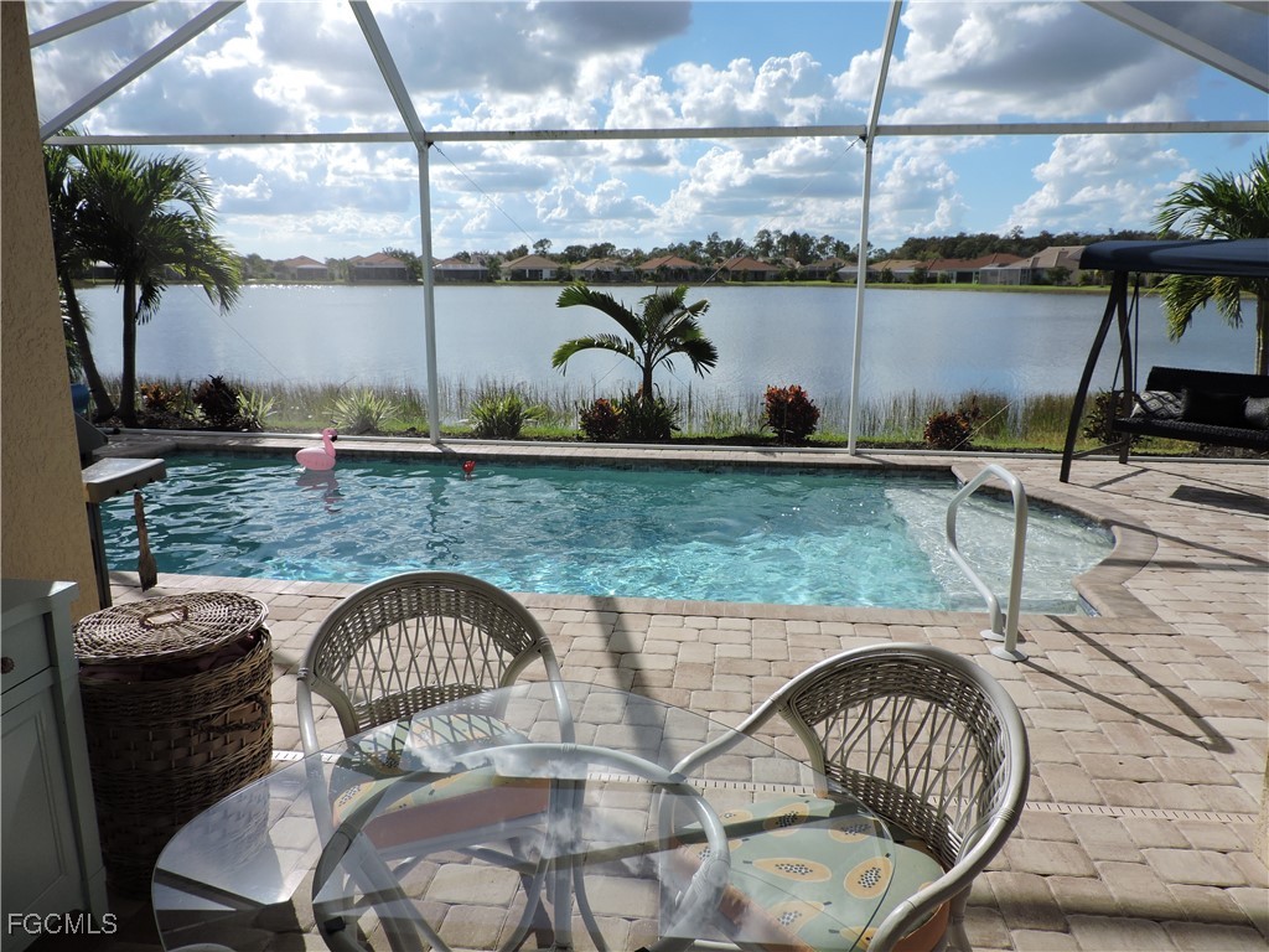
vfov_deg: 56.8
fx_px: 880
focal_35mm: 24
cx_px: 634
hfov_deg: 71.6
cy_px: 476
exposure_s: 1/1250
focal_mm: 4.3
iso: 100
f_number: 3
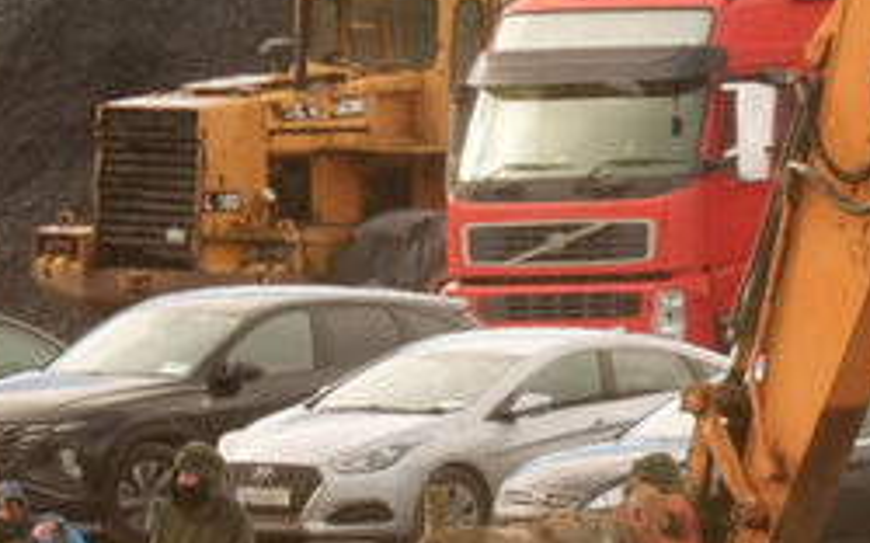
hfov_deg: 0.8
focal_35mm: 2605
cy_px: 482
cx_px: 839
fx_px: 61738
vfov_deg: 0.5
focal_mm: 800
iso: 2500
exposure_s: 1/2000
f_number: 5.6
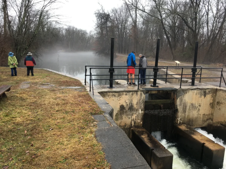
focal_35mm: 29
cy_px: 84
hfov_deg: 61.7
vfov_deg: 48.2
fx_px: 189
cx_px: 113
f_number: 2.2
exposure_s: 1/120
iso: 32
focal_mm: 4.15
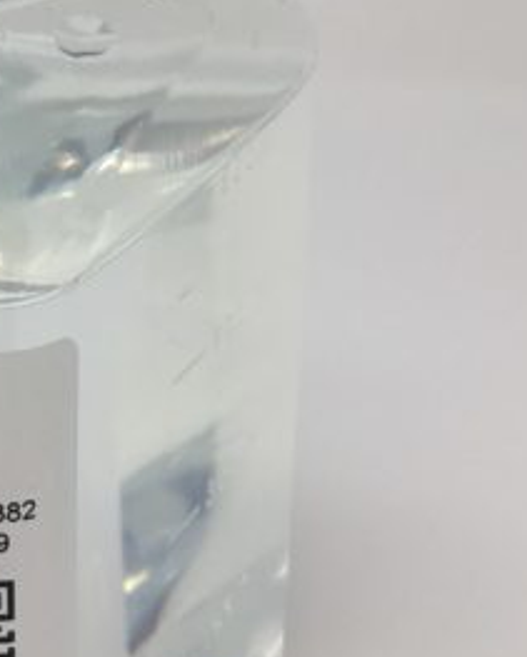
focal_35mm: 86
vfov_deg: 21.9
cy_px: 130
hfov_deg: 17.2
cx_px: -87
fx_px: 1674
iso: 25
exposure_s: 1/192
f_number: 2.2
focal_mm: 4.15
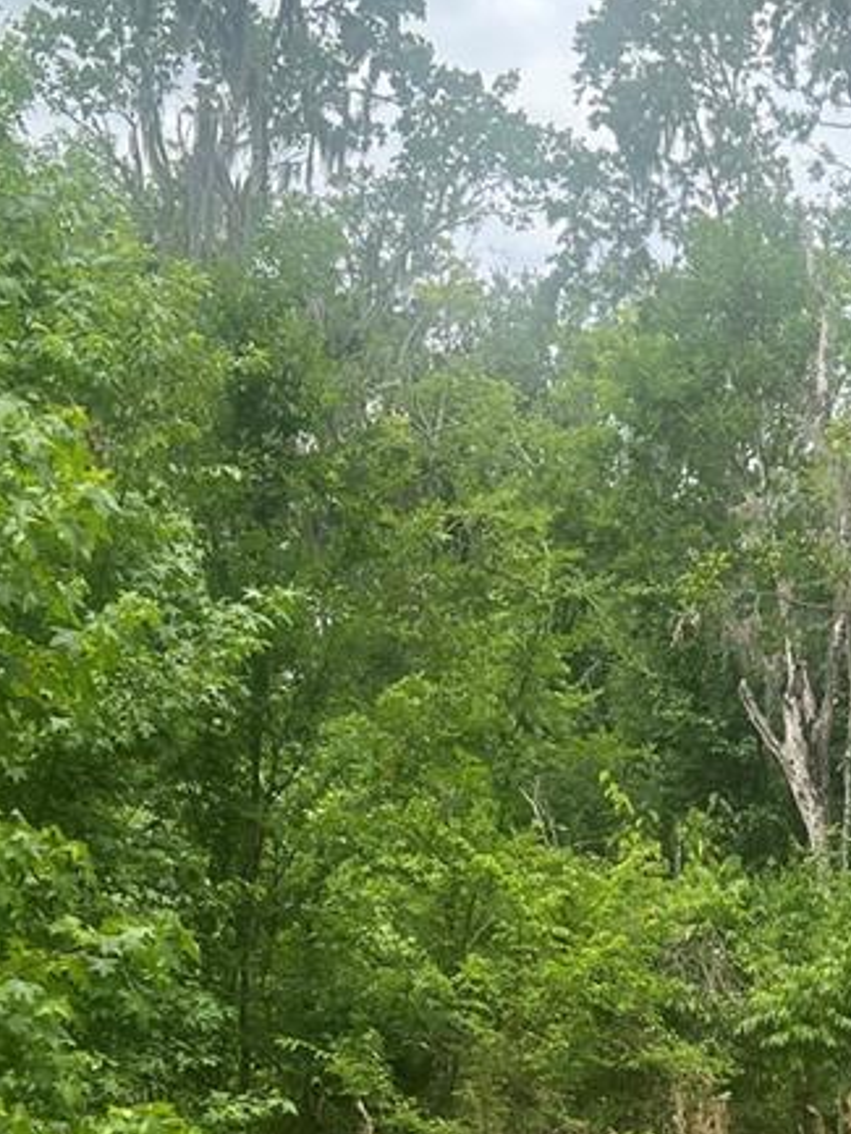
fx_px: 2359
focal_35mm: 72
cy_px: 1137
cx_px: 833
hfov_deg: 19.9
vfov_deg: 25.7
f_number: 1.5
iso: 50
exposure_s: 1/1280
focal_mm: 5.7
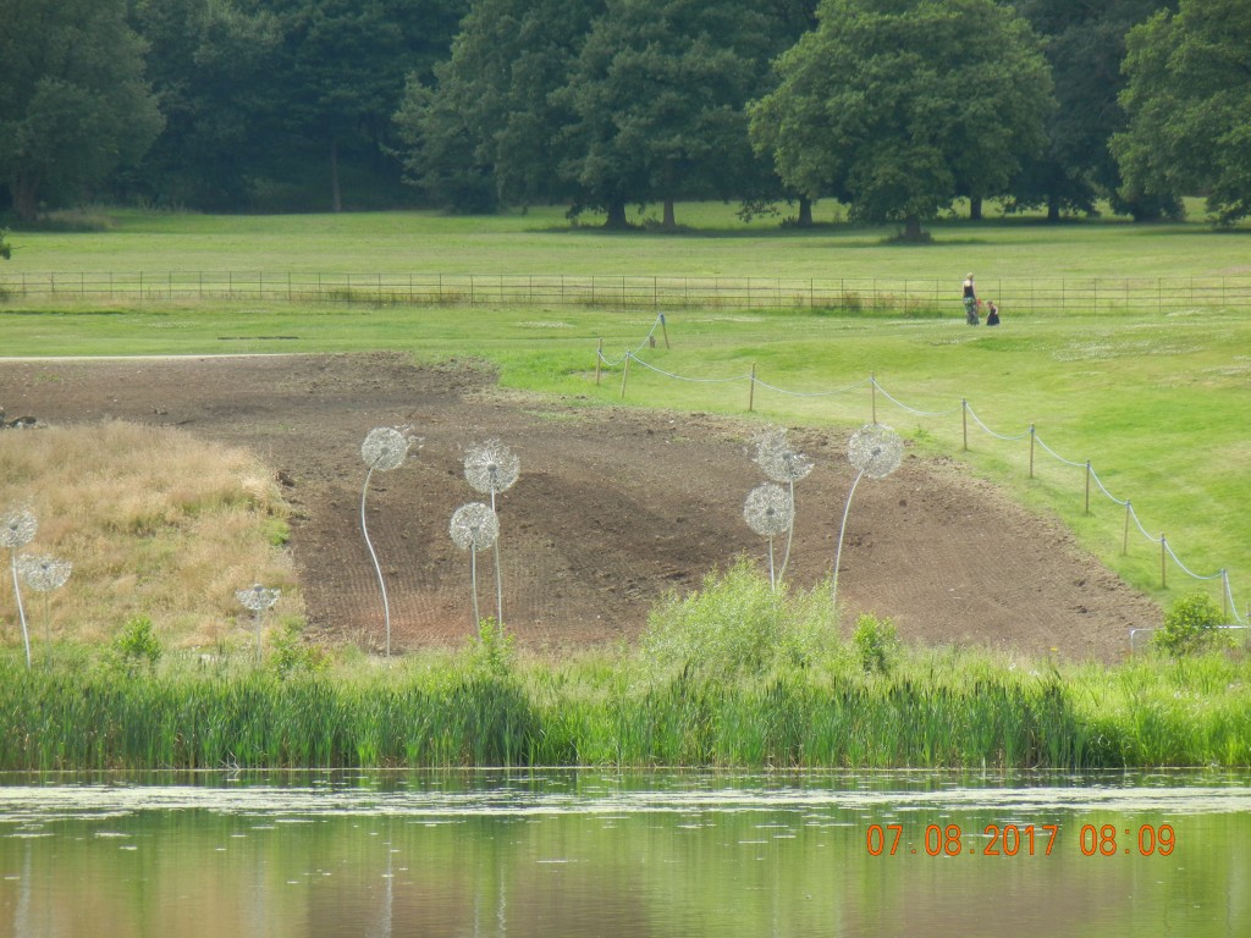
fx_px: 9469
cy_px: 469
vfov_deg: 5.7
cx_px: 626
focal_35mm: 262
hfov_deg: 7.6
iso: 160
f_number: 5.1
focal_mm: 47.2
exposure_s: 1/320
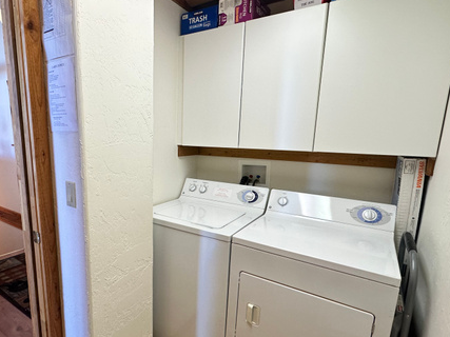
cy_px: 186
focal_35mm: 21
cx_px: 187
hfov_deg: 78.3
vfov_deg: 63.3
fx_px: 273
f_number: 2.2
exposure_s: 1/120
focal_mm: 2.22
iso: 160
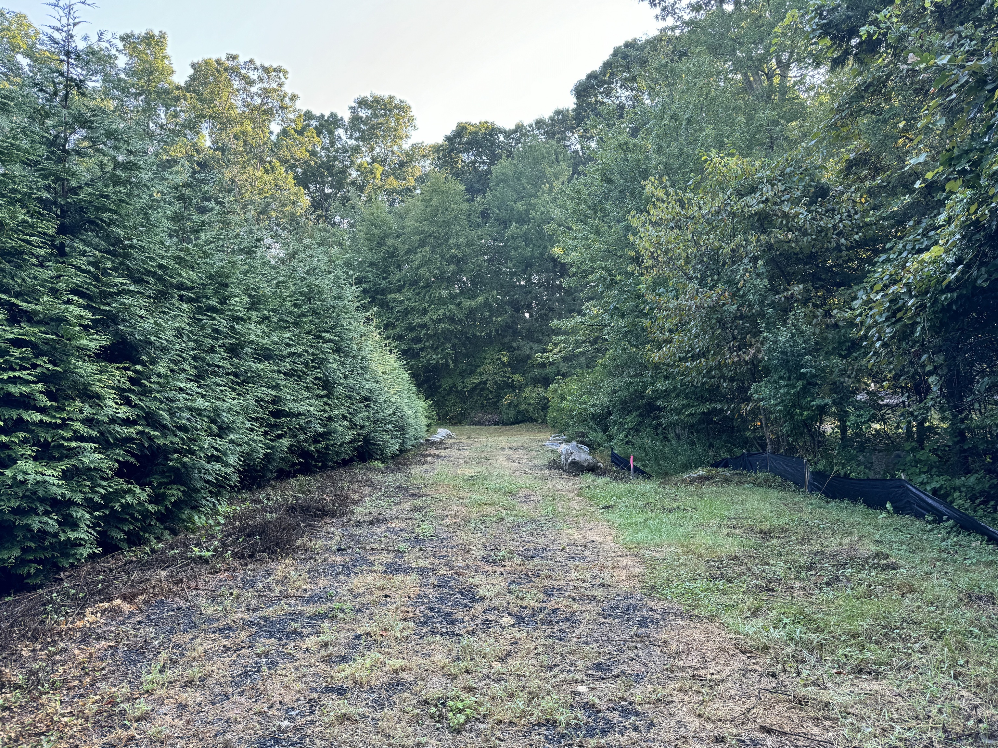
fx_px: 692
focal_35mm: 24
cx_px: 499
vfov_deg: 56.8
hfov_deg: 71.6
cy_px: 374
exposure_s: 1/121
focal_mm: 6.76
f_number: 1.78
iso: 50
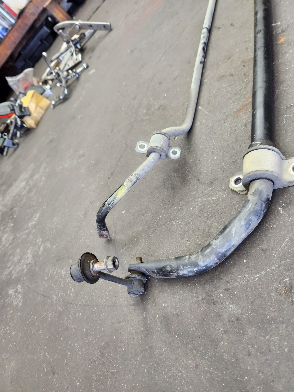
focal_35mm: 23
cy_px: 196
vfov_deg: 73.9
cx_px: 147
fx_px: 260
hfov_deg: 58.9
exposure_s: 1/120
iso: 200
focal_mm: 5.4
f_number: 1.8
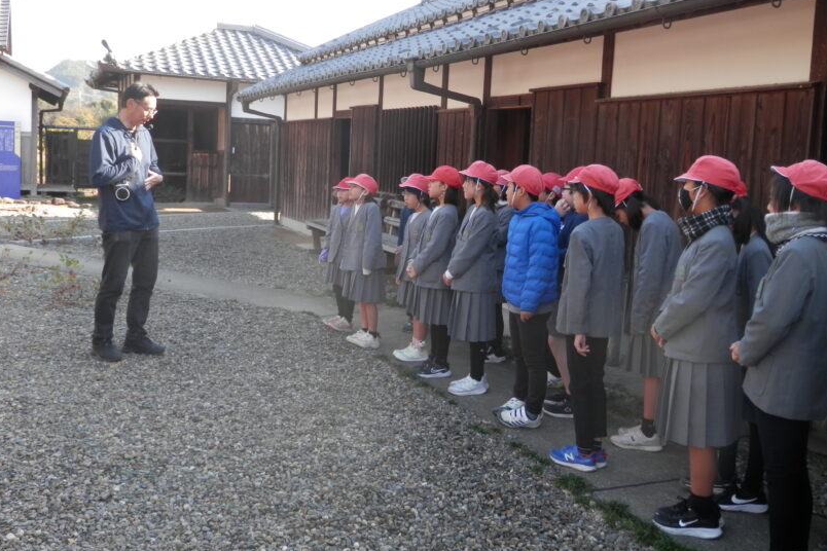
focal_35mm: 35
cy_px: 244
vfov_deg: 37.8
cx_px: 416
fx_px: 804
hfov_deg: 54.4
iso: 80
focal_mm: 6
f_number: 3.4
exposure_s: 1/100
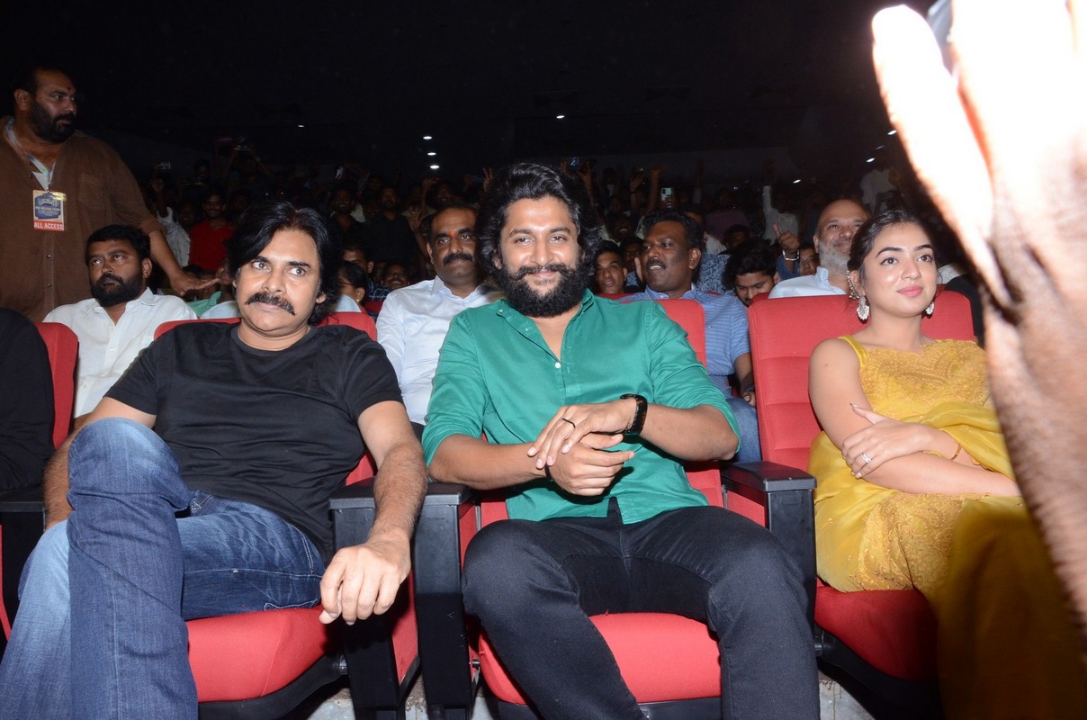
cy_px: 360
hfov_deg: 67.5
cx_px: 544
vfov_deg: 47.7
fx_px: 814
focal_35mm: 27
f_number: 13
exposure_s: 1/125
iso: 1250
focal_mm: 18
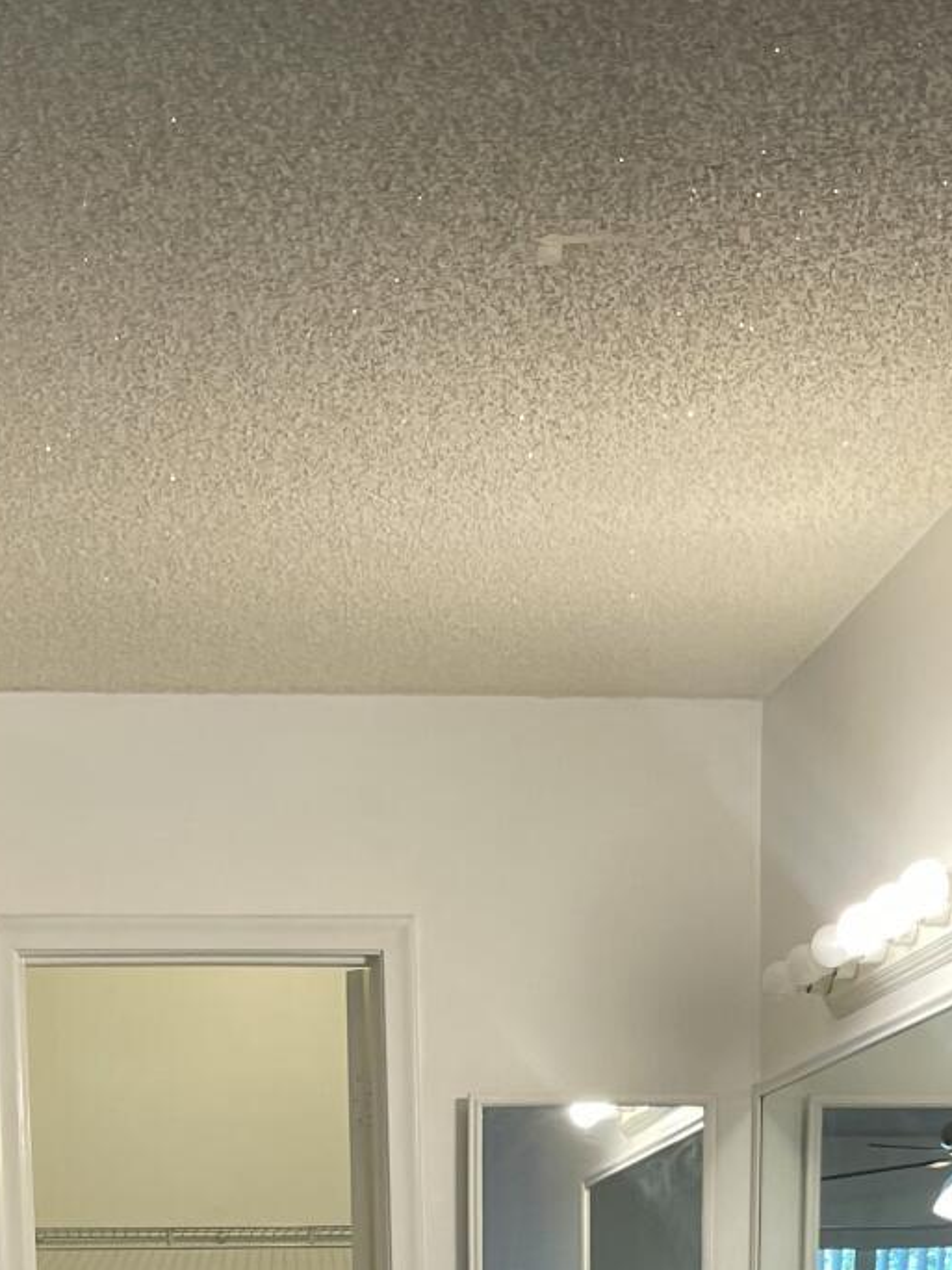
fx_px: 2787
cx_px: 388
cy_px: 1781
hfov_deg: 19.4
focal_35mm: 76
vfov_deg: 22.2
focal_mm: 5.1
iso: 125
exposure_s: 1/120
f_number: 1.6
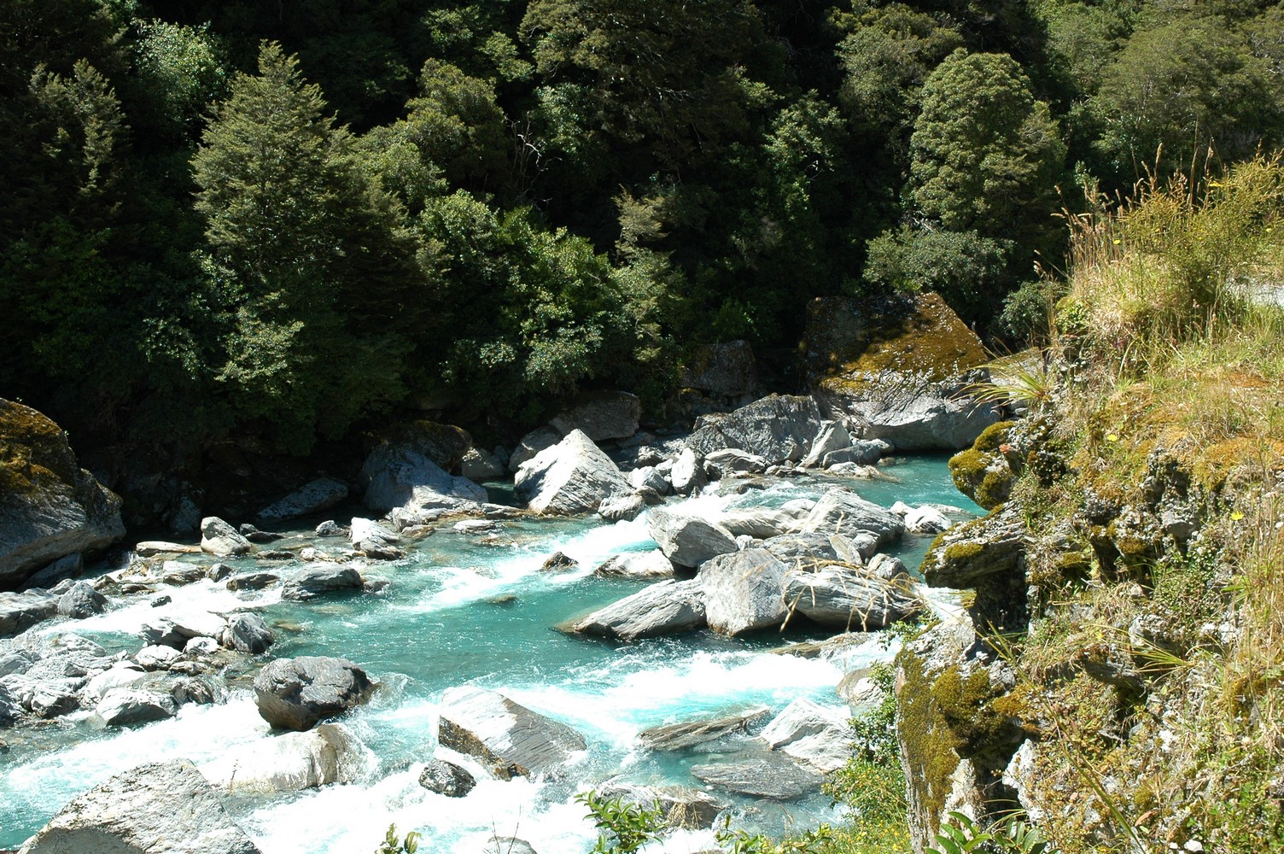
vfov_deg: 30.8
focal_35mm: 44
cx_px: 642
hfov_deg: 45.0
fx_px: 1550
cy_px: 427
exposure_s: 1/125
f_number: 9
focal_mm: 29
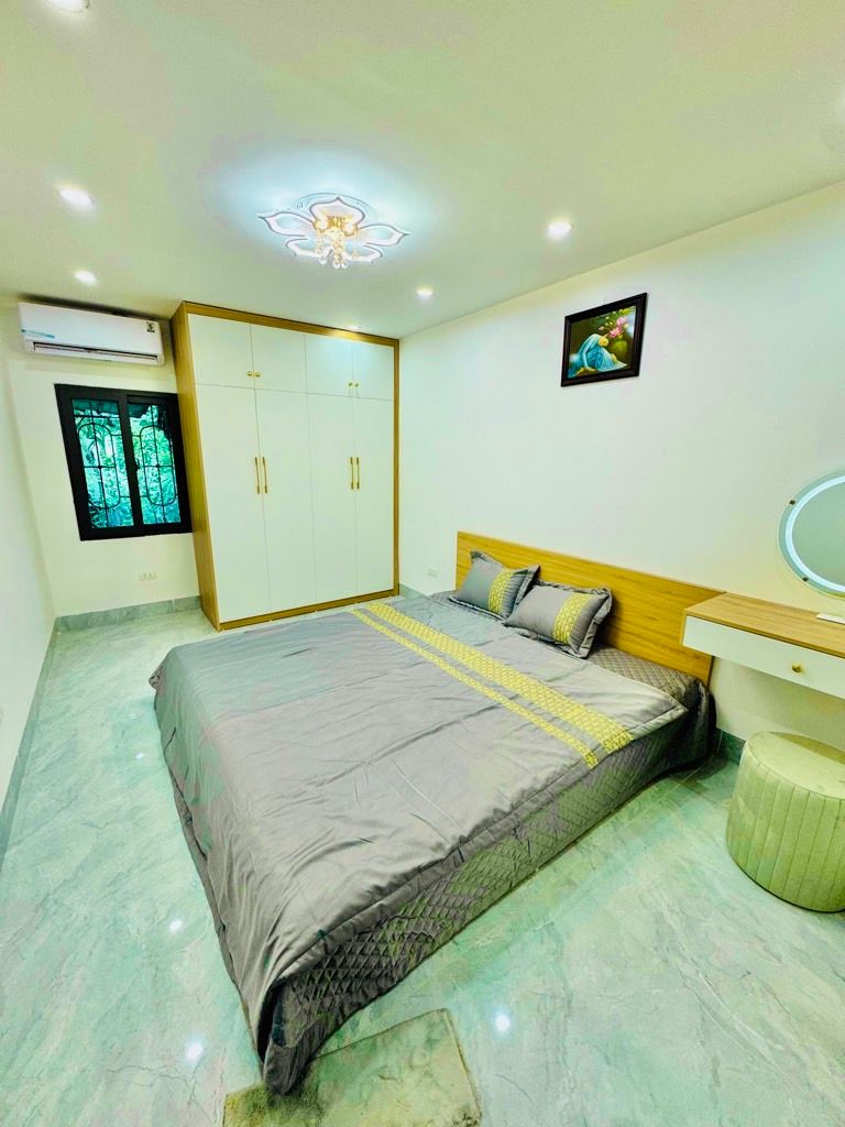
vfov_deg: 102.1
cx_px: 422
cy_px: 564
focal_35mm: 14
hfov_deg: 85.7
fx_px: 456
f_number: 2.2
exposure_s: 1/100
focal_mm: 2.22
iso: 80
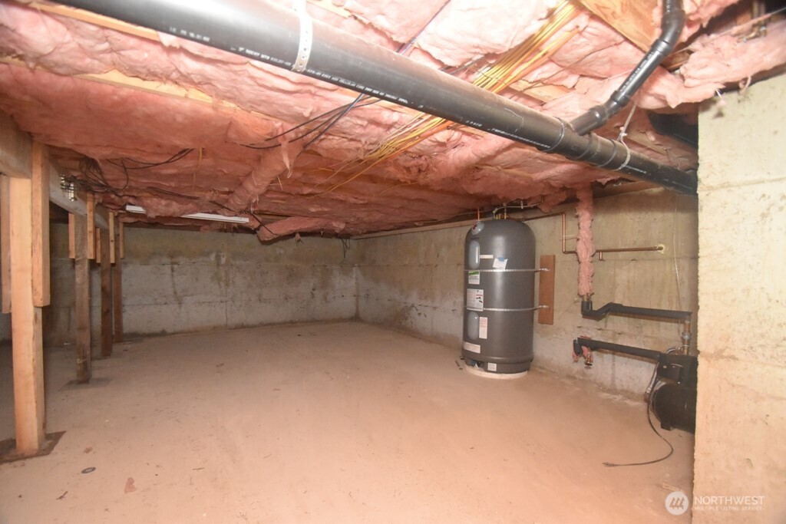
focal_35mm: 15
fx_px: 328
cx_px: 393
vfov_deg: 77.3
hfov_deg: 100.4
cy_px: 262
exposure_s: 1/60
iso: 6400
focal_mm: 10
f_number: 4
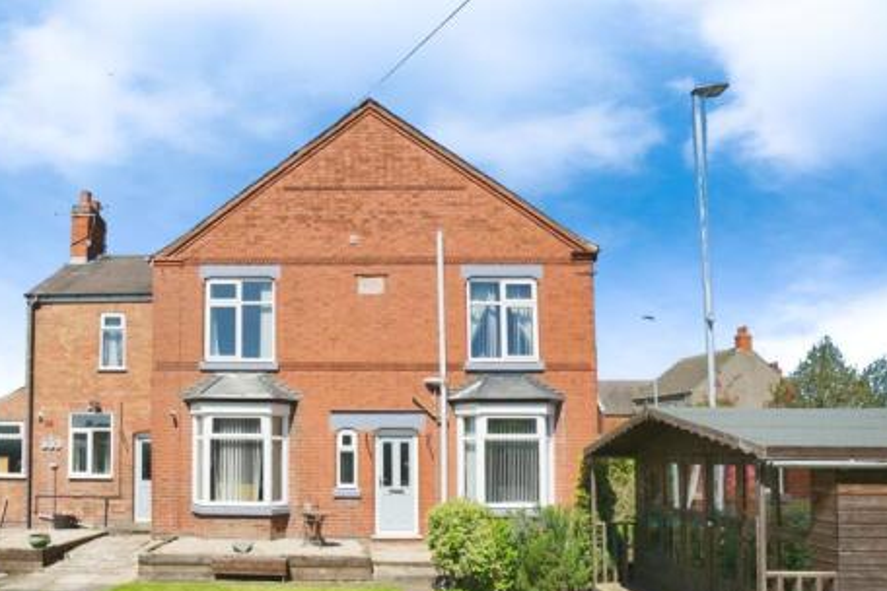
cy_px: 392
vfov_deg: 54.1
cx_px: 334
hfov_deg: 74.8
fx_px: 567
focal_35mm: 23
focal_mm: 16
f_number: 8
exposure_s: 1/8000
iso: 2000
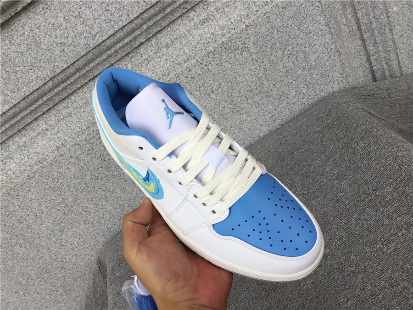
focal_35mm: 31
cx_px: 206
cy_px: 155
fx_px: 370
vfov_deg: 45.4
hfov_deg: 58.4
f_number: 2.4
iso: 25
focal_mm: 3.3
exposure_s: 1/118
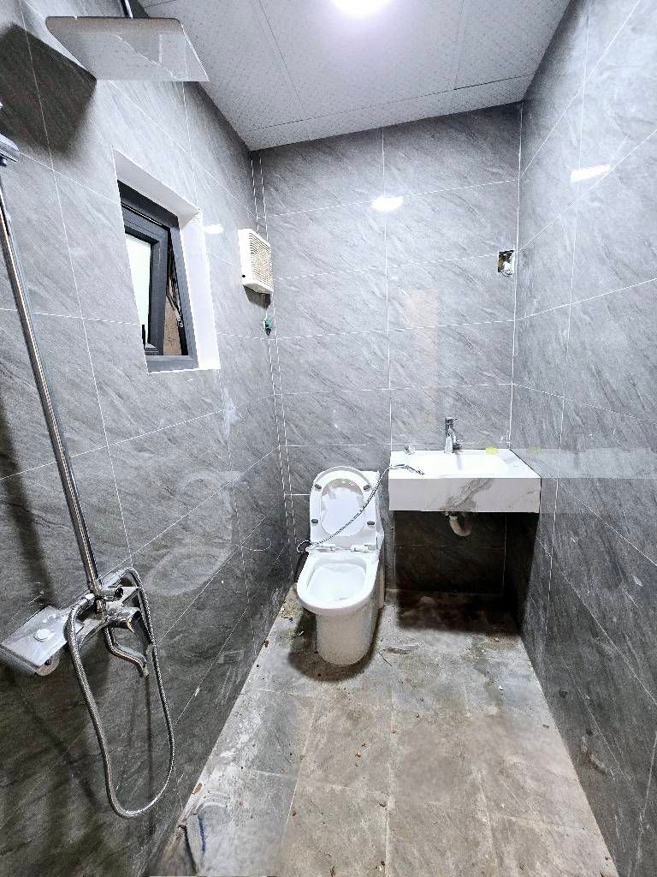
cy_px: 438
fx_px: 329
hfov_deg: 89.9
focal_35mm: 13
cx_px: 328
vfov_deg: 106.2
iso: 320
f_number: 2.2
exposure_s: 1/50
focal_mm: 2.2
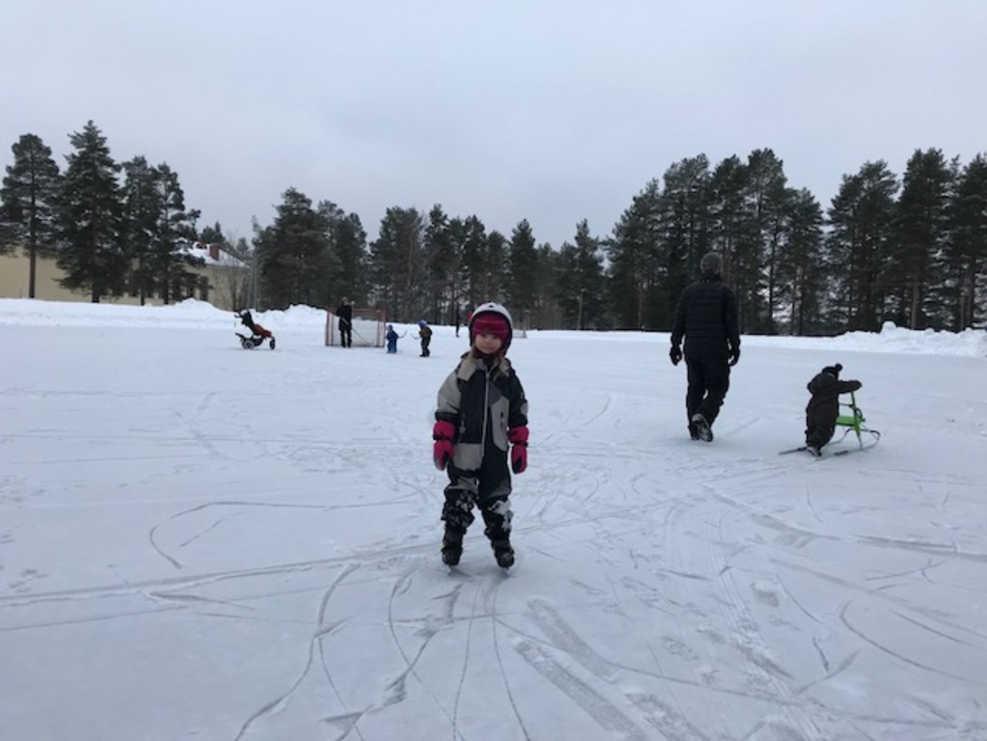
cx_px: 494
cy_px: 370
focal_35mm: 28
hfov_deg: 63.4
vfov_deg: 49.7
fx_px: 798
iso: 20
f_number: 1.8
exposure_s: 1/275
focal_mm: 3.99
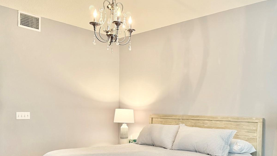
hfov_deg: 56.5
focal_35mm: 35
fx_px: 257
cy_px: 119
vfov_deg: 33.0
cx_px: 155
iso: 320
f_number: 1.78
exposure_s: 1/120
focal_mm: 6.76
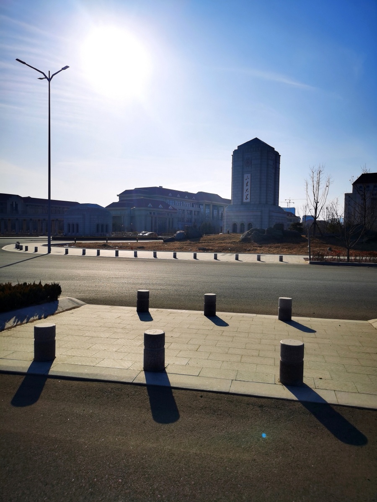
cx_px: 188
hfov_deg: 51.4
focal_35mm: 27
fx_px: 392
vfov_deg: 65.3
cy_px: 251
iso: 50
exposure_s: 1/5952
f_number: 1.8
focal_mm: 5.58
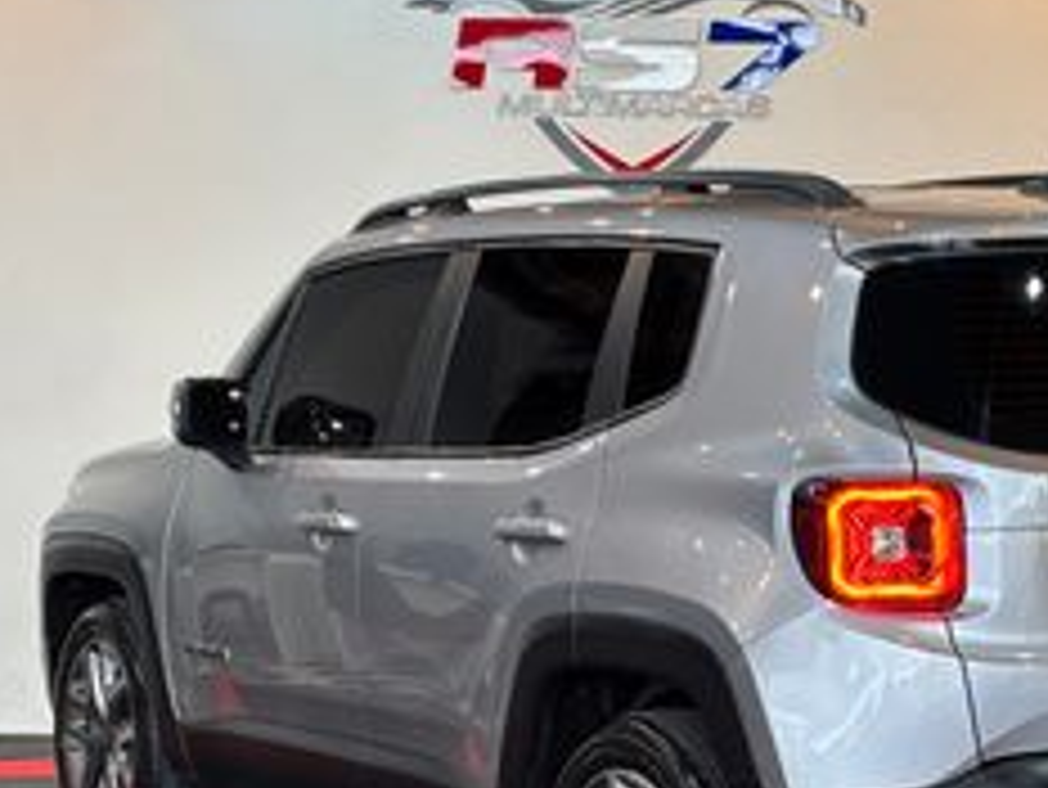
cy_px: 585
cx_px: 679
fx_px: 3181
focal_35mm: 105
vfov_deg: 14.1
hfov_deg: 18.7
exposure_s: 1/120
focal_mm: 5.96
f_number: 1.6
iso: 40
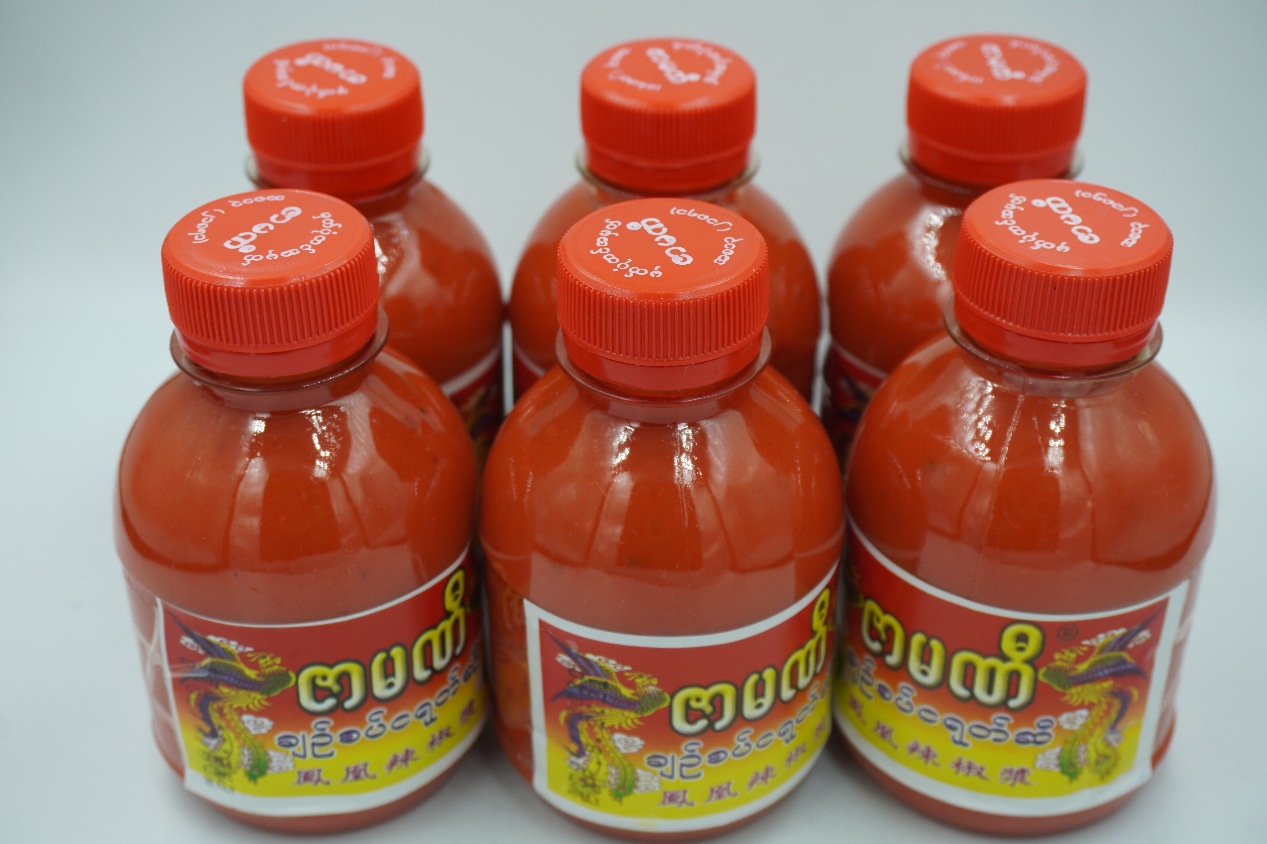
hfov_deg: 41.1
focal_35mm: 48
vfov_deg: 28.1
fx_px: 1689
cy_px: 422
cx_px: 634
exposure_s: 1/80
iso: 100
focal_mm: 32
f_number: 6.3
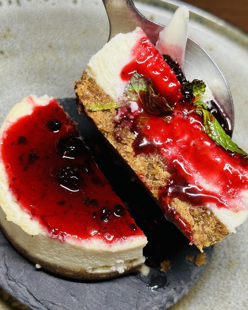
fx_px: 578
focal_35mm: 63
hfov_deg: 24.2
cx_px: 127
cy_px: 155
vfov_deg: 30.0
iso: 100
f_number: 1.78
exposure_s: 1/41
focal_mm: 6.86
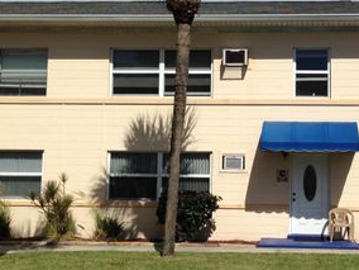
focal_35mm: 58
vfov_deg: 25.2
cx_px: 272
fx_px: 602
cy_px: 131
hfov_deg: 32.6
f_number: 2.4
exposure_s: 1/3623
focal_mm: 4.12
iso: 50
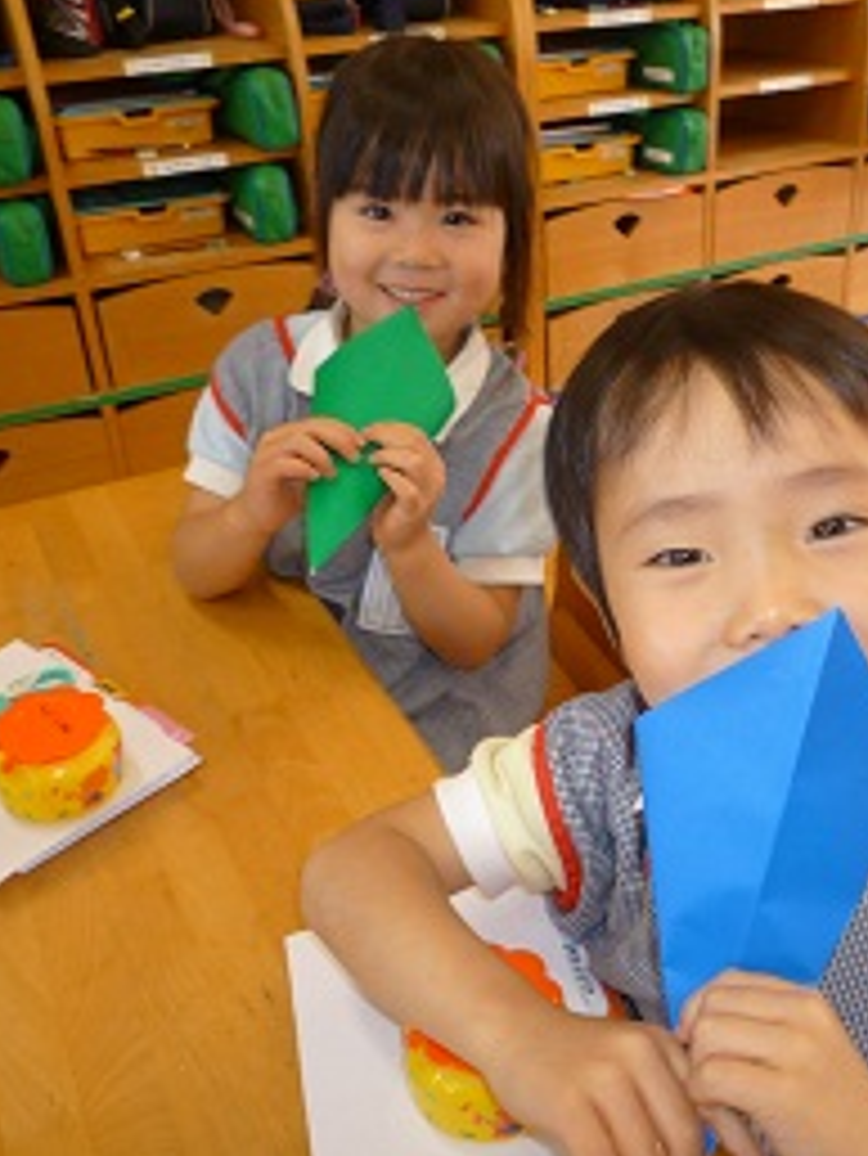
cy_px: 562
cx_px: 553
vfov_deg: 52.6
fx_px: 1169
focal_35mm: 35
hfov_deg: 40.4
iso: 100
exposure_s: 1/30
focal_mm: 4.4
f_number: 2.8
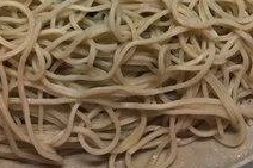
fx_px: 400
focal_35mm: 57
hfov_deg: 34.8
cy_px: -27
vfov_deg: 22.1
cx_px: 88
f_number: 2.2
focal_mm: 4.15
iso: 64
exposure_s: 1/30
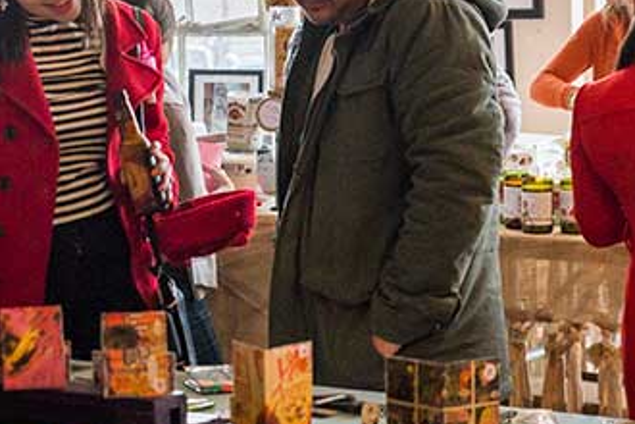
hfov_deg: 15.8
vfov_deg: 10.6
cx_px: 190
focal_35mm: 129
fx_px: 2275
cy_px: 149
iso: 1250
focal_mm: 55
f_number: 4.8
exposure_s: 1/250
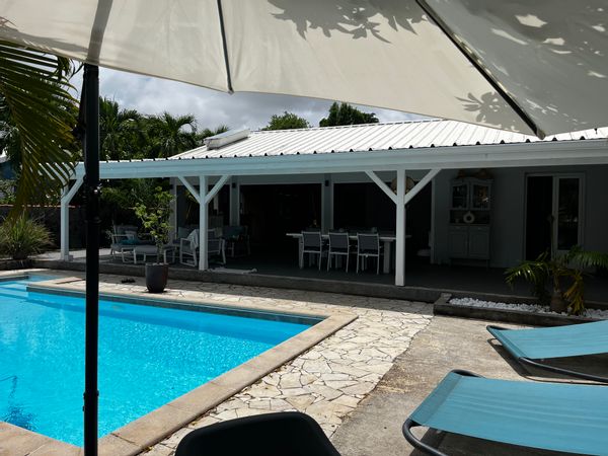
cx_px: 304
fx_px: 457
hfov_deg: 67.3
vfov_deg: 53.1
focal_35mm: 26
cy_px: 228
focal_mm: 5.1
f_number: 1.6
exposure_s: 1/7874
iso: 50
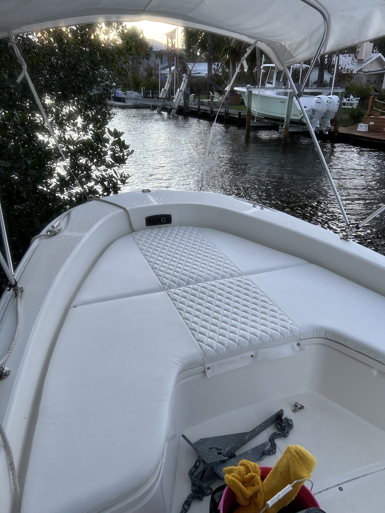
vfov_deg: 67.3
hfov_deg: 53.1
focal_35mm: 26
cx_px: 192
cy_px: 256
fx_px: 386
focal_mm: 5.7
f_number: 1.5
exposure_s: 1/121
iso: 100
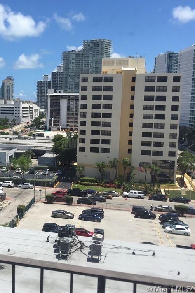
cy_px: 145
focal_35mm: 41
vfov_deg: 47.4
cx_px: 31
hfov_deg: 31.5
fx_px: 333
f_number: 2.2
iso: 32
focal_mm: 4.15
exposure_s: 1/2326
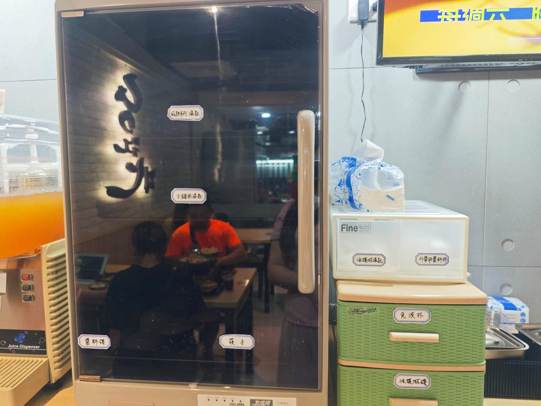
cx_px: 270
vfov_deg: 58.9
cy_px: 203
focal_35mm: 23
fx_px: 359
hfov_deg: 73.9
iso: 200
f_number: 1.63
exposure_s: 1/60
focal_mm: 8.72
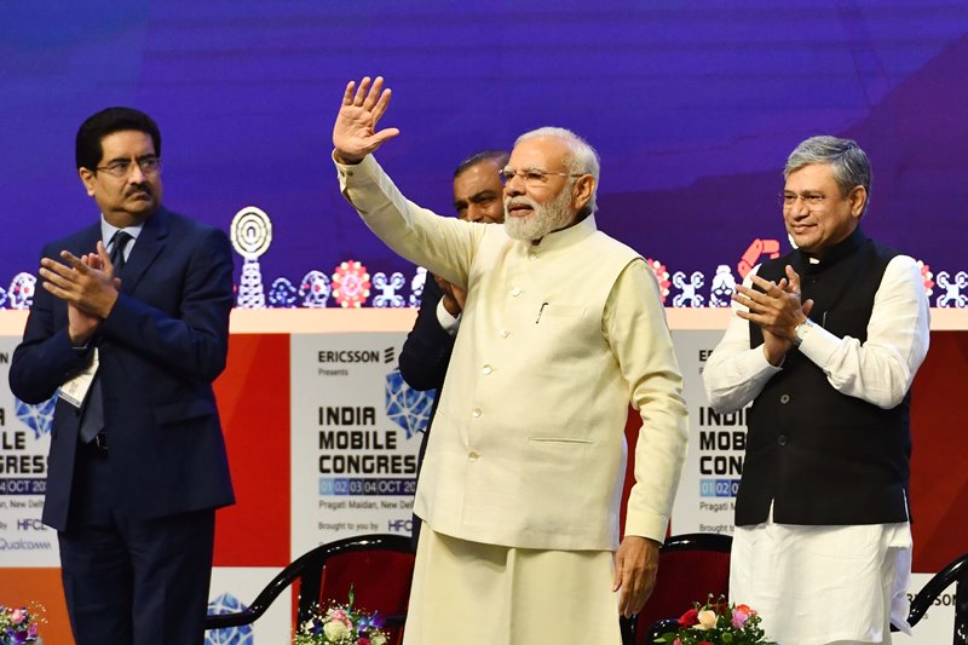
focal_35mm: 200
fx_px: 5376
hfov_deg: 10.3
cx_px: 484
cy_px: 322
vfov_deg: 6.9
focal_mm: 200
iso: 1250
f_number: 4.5
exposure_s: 1/500
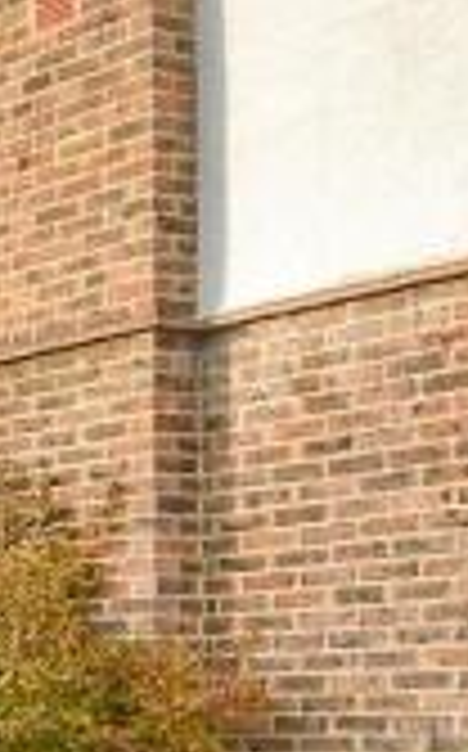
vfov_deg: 21.4
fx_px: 1923
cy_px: 727
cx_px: -806
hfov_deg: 10.8
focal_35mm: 94
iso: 160
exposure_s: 1/100
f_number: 8
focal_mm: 10
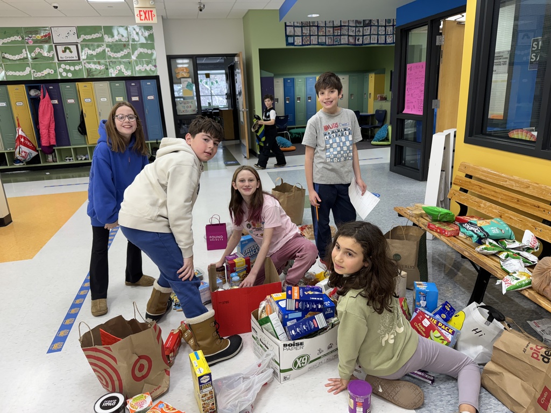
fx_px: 382
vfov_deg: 56.8
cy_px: 206
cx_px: 276
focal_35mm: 24
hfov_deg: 71.6
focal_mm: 6.76
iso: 125
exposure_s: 1/120
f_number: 1.78
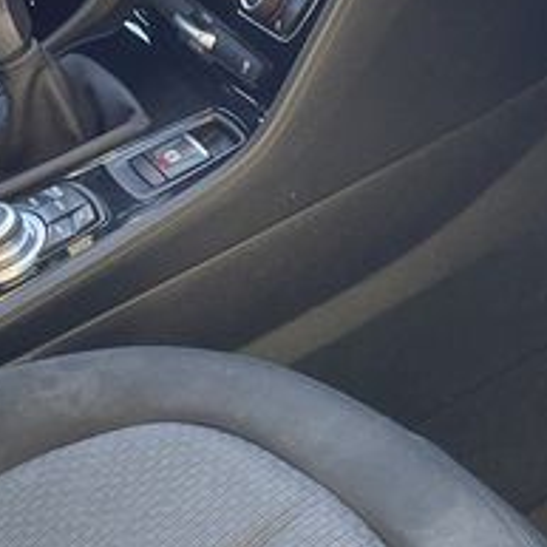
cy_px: 28
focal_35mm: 119
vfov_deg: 14.5
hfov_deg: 14.4
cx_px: 533
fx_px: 2127
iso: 64
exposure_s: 1/121
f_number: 1.6
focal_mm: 4.2
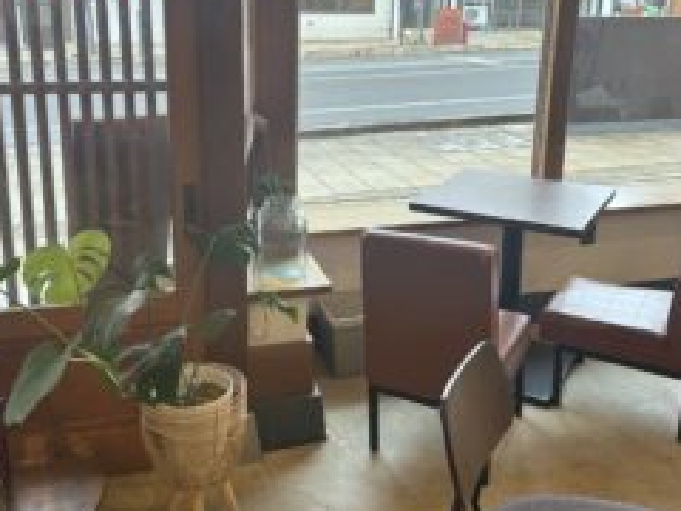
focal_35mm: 36
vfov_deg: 39.1
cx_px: 338
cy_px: 162
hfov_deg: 51.4
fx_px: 708
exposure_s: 1/121
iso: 100
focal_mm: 6.86
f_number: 1.78
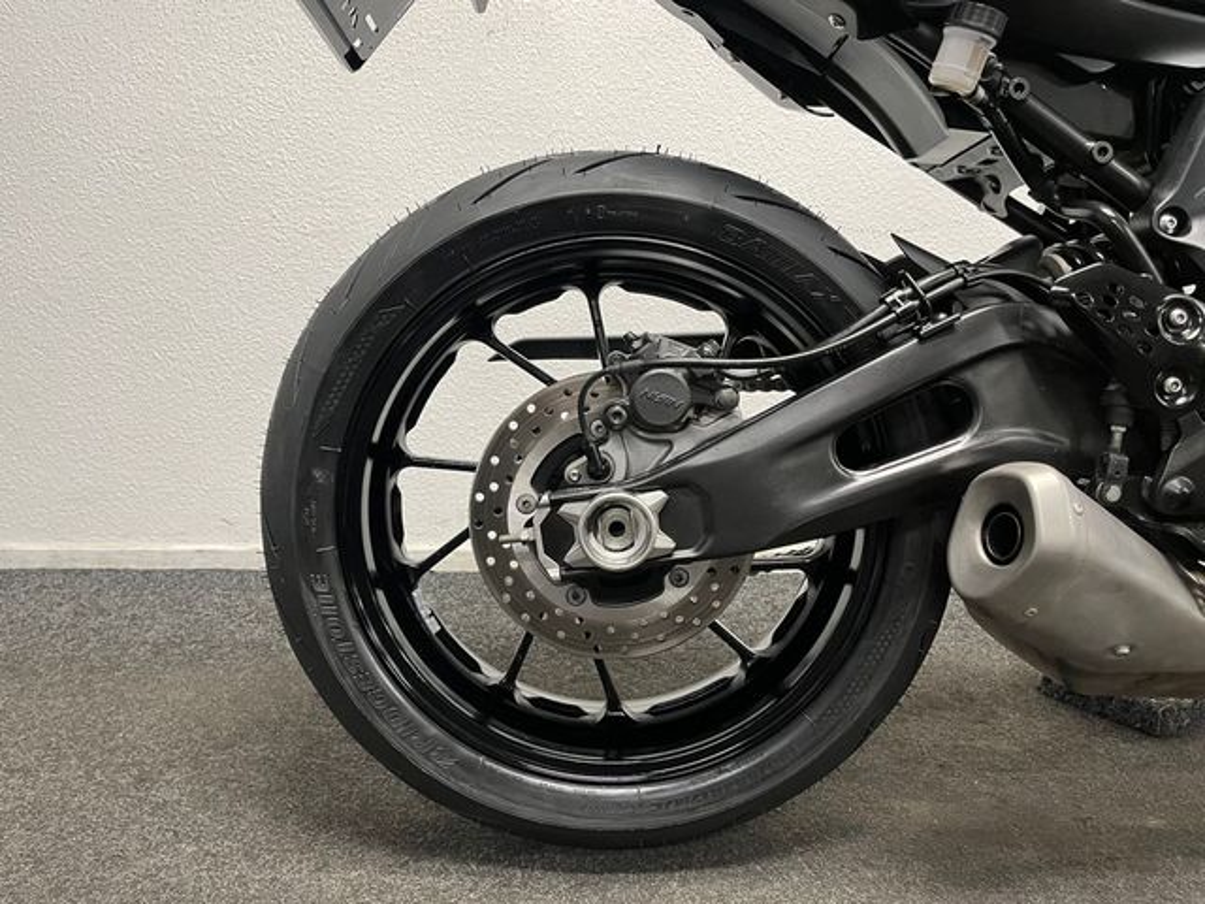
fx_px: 905
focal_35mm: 26
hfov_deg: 67.3
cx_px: 602
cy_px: 452
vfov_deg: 53.1
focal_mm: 5.1
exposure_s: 1/50
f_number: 1.6
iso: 160
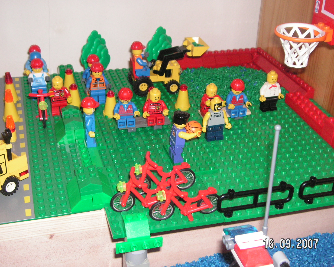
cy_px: 132
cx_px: 164
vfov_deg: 29.7
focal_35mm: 51
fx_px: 504
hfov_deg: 36.7
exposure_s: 1/45
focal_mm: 7.7
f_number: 3.6
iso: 160
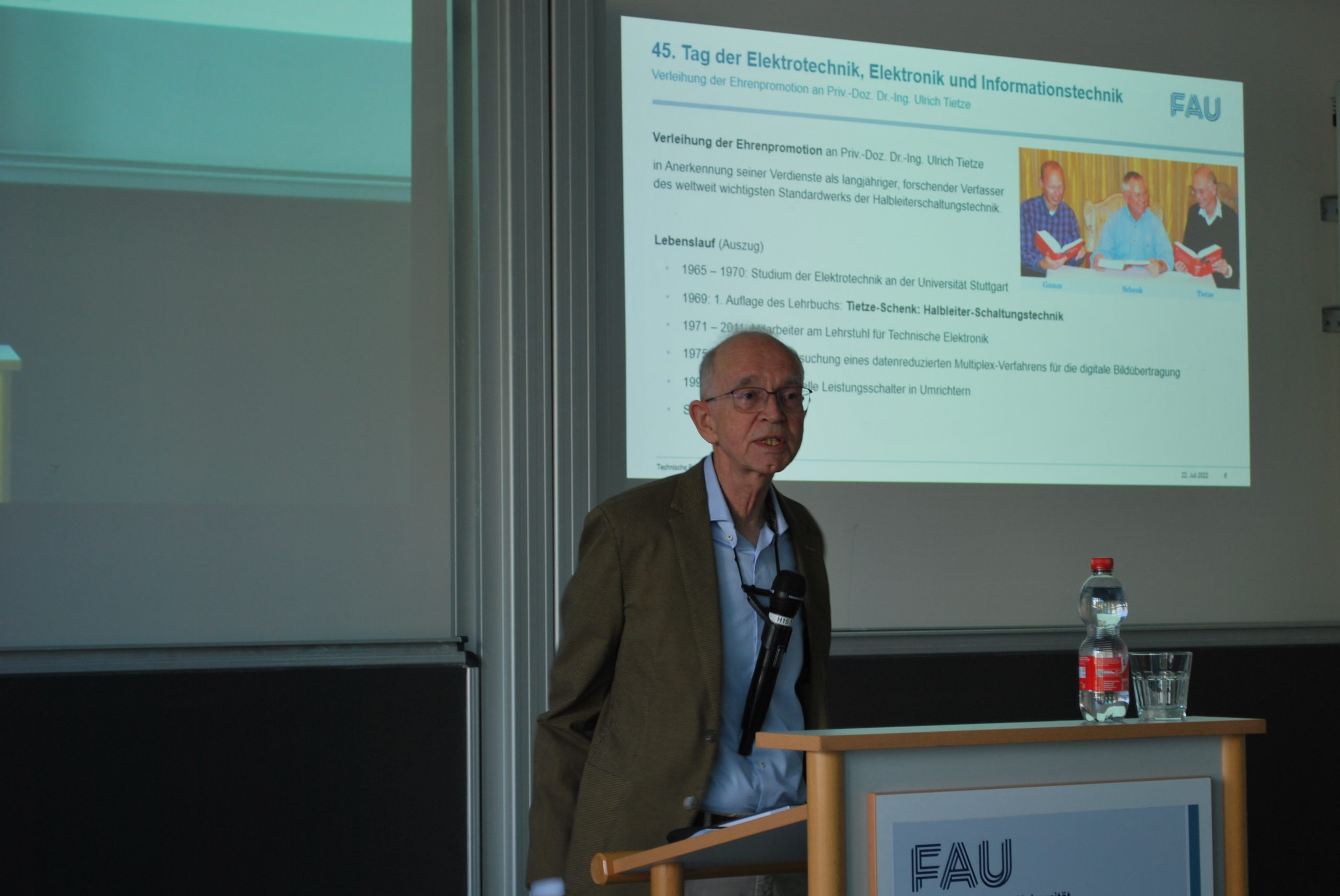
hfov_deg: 26.0
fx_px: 2907
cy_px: 448
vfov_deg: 17.5
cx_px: 670
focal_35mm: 78
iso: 200
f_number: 5.6
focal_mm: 52
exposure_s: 1/30
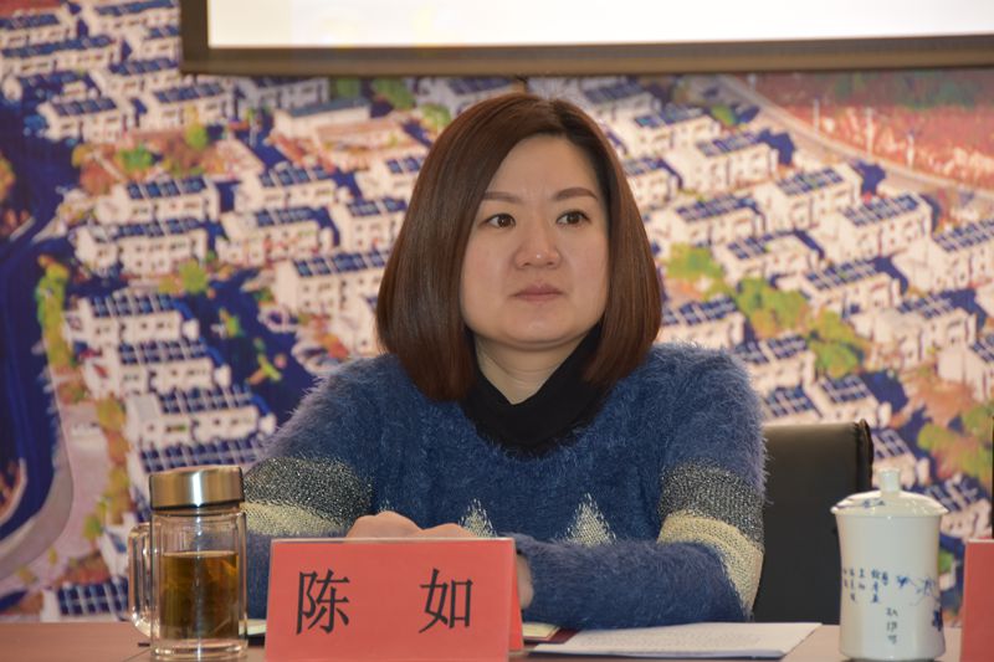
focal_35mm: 202
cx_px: 497
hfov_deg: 10.2
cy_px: 331
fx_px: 5590
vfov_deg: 6.8
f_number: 5.6
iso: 560
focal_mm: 135
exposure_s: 1/60
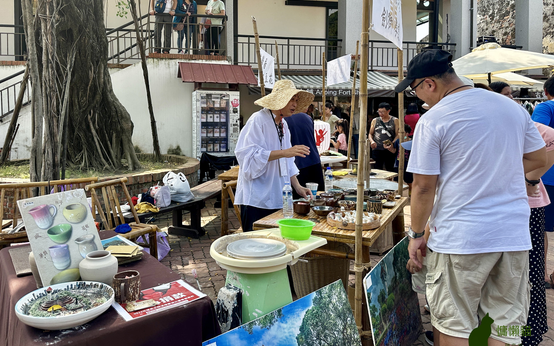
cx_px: 274
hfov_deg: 70.4
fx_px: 393
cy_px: 160
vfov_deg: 47.6
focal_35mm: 26
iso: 80
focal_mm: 6.86
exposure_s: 1/1000
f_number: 1.8
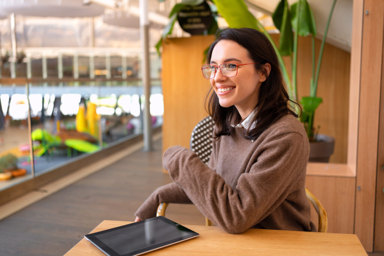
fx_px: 373
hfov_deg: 54.4
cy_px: 128
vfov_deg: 37.9
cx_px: 192
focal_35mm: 35
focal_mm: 35
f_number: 2.5
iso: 200
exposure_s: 1/160
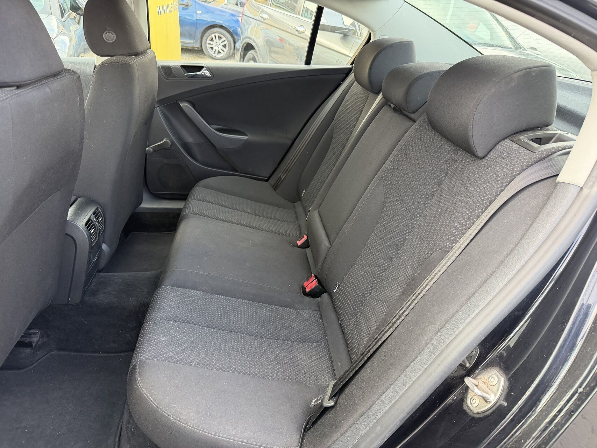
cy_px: 224
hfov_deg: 71.6
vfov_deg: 56.8
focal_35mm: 24
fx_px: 414
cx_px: 298
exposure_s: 1/134
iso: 200
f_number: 1.78
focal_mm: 6.76
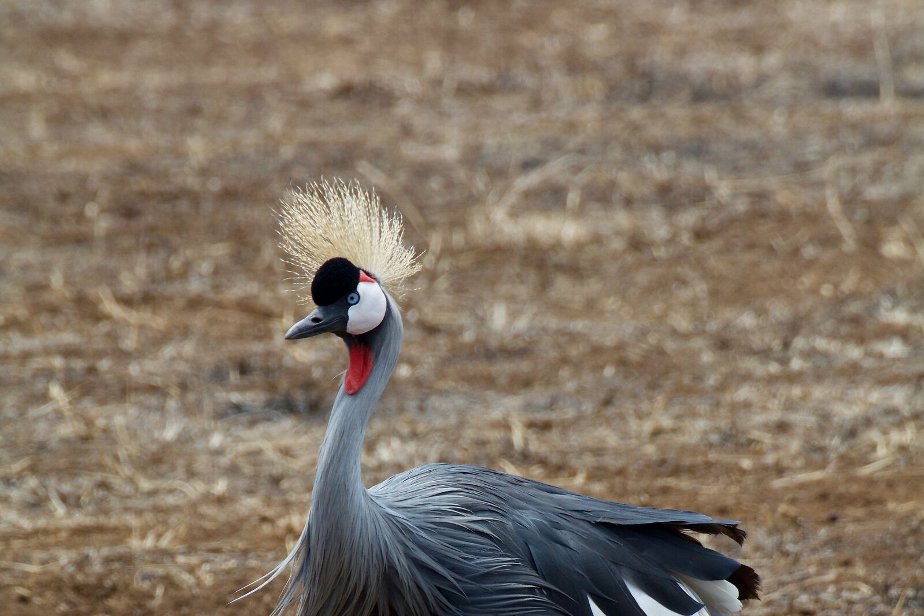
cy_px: 634
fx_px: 17348
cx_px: 462
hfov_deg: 3.1
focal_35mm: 676
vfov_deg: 2.0
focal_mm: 300
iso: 450
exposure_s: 1/640
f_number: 8
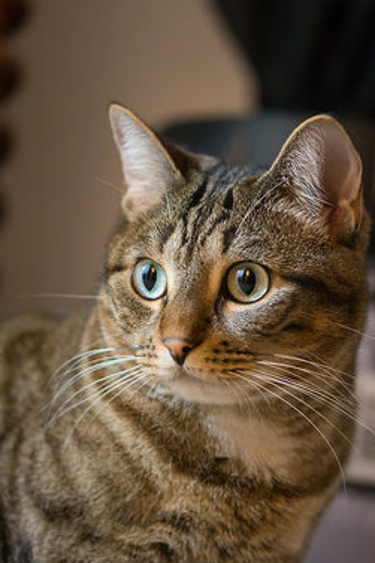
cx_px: 206
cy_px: 276
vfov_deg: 12.3
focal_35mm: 167
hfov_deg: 8.2
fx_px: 2612
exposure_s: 1/25
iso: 3200
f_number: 3.2
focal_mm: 105
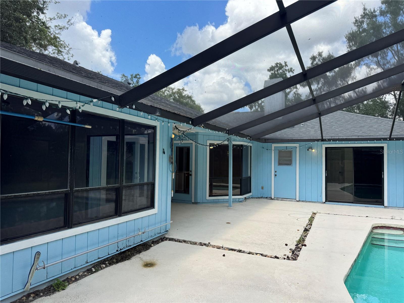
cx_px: 202
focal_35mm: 24
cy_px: 152
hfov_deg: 71.6
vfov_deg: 56.8
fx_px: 280
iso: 80
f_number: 1.78
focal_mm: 6.76
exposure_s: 1/1425
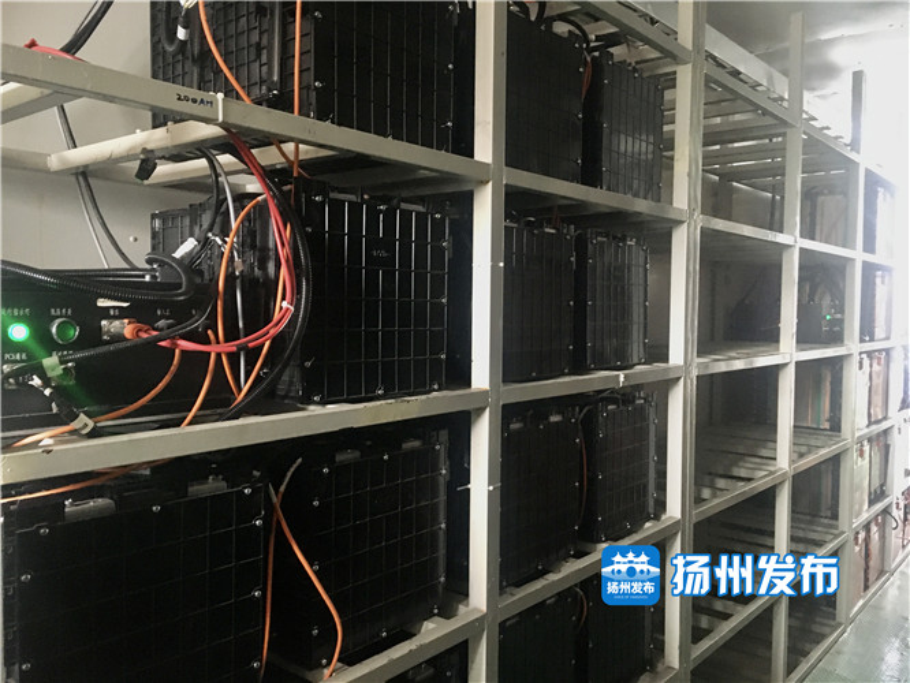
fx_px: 763
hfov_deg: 61.6
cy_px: 342
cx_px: 455
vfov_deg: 48.3
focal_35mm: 29
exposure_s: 1/17
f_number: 2.2
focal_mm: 4.15
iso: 320
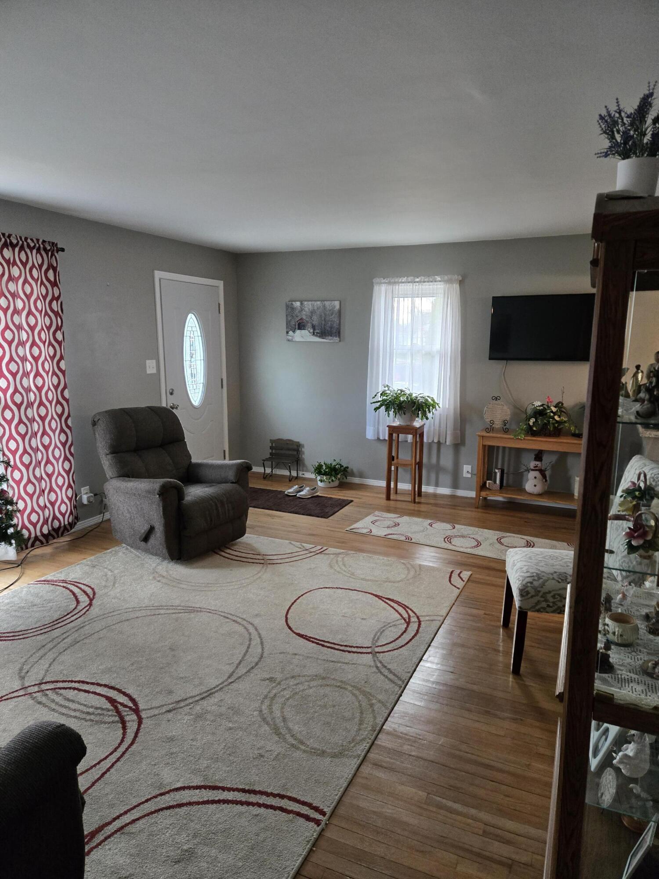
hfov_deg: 58.9
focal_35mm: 23
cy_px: 440
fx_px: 584
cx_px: 330
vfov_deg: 73.9
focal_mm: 5.4
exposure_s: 1/120
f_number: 1.8
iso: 400
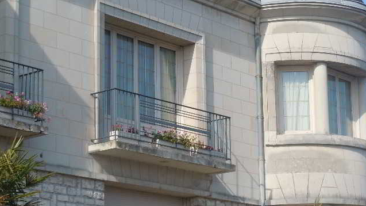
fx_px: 1155
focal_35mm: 119
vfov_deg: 10.2
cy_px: 163
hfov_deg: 18.0
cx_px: 222
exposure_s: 1/500
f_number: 5.3
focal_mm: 15.6
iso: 100
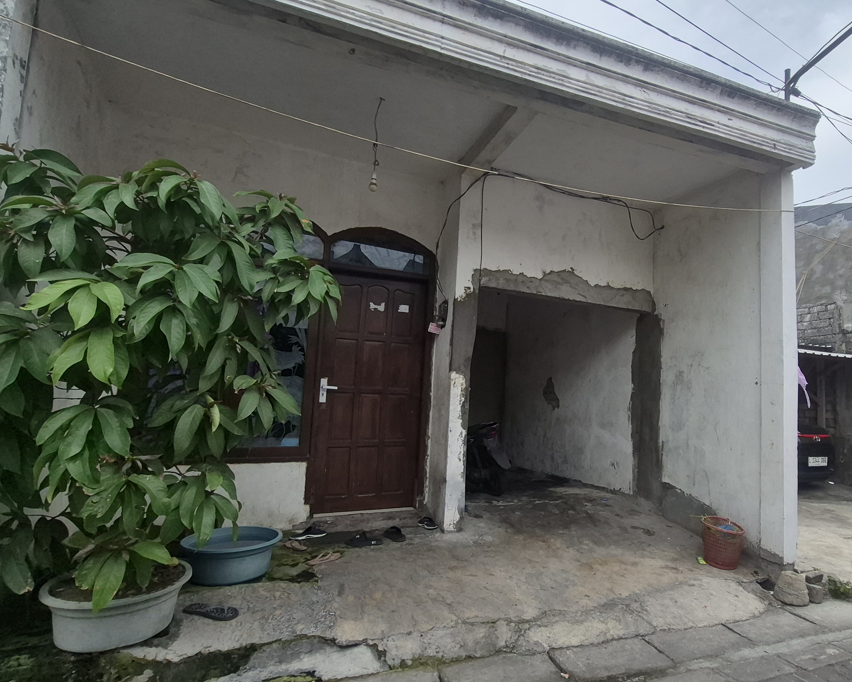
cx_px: 537
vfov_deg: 70.8
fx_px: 479
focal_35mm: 19
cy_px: 363
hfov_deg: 81.6
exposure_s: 1/1820
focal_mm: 1.74
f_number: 2.2
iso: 50
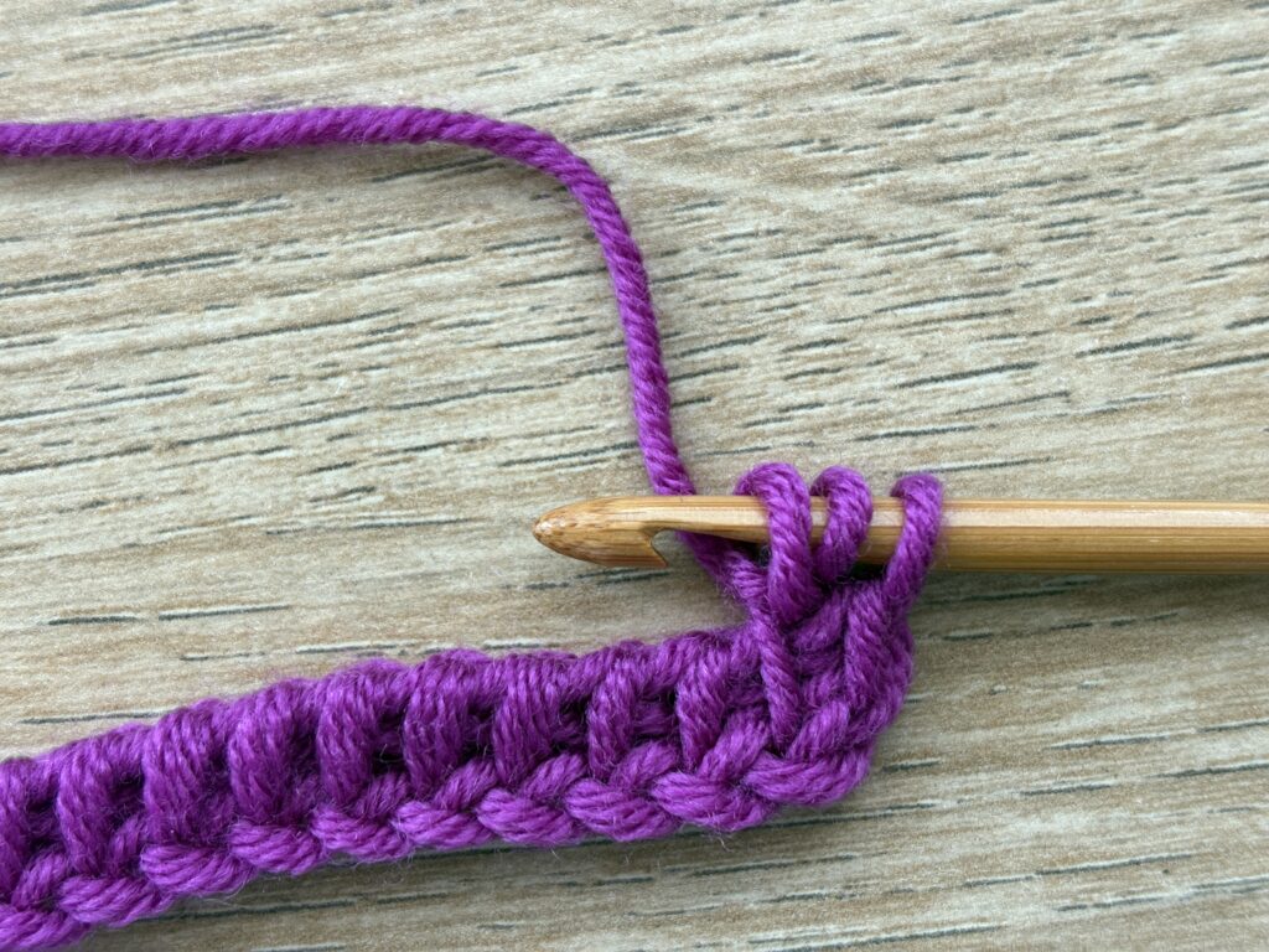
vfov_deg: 28.0
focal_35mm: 52
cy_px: 476
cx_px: 634
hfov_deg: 36.8
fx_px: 1906
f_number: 1.6
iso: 160
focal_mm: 5.96
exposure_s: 1/46
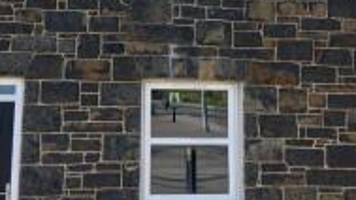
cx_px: 154
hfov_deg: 34.3
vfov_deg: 19.4
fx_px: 575
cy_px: 29
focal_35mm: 61
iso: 25
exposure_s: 1/123
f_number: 2
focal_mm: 4.6
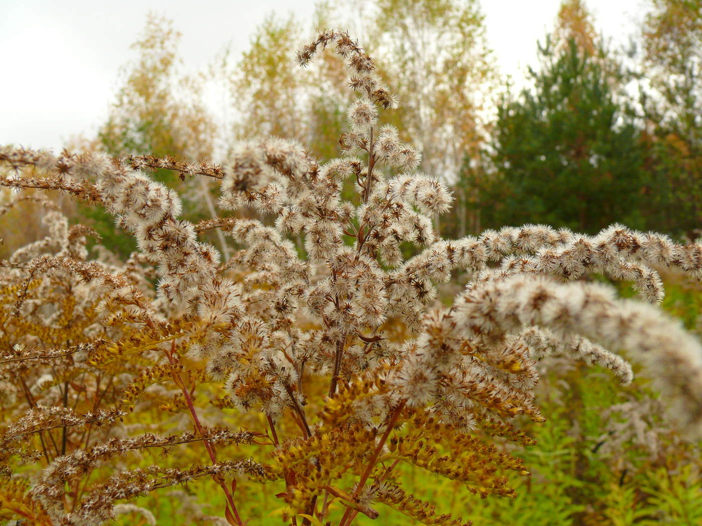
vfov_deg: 40.7
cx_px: 351
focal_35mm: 35
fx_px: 710
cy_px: 263
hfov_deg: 52.6
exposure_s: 1/200
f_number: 4.5
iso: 200
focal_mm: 7.4
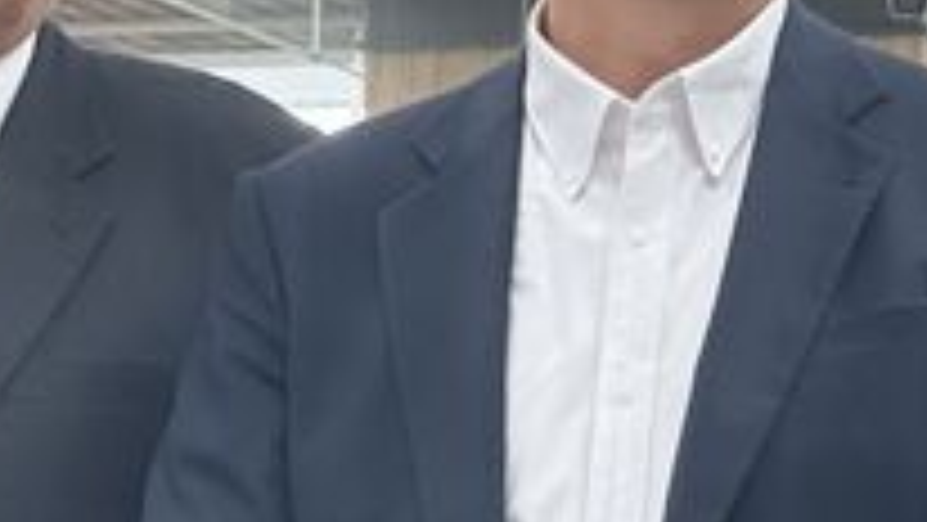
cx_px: 788
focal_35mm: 244
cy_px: 108
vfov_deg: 5.0
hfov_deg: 8.8
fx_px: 5999
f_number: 2.8
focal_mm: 9
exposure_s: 1/60
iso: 200
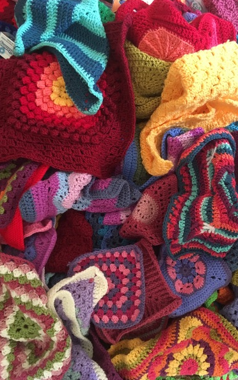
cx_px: 140
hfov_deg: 40.5
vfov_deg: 61.2
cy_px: 190
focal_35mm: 31
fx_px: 322
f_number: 2.2
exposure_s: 1/17
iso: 200
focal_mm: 4.15
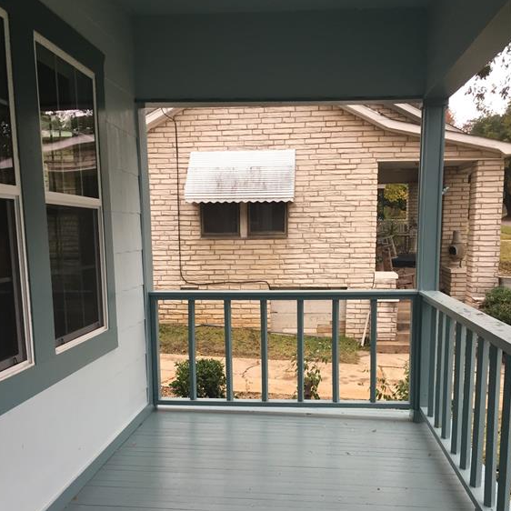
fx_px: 585
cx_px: 253
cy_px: 326
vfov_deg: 46.7
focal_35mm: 35
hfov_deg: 47.2
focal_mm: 4.15
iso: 32
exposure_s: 1/40
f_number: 2.2
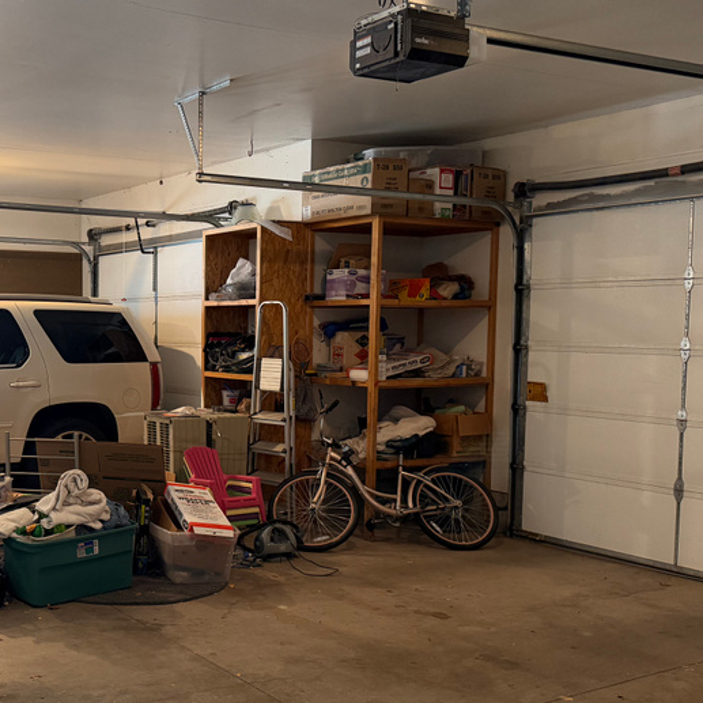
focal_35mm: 42
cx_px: 116
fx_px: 965
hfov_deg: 38.2
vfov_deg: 40.0
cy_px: 385
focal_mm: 6.76
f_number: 1.78
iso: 400
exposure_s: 1/120
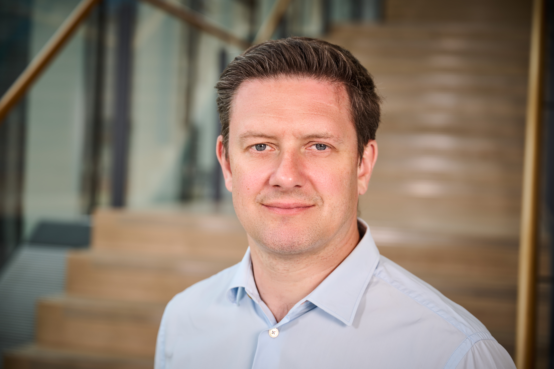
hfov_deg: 30.5
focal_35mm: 66
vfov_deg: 20.6
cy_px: 184
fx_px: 1016
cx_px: 277
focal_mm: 66
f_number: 3.5
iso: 64
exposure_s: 1/200
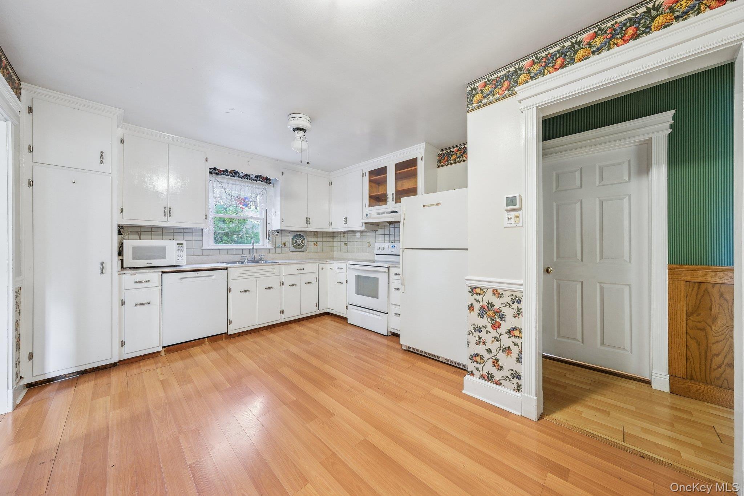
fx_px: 248
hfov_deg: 112.6
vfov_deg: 90.0
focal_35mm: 12
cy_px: 248
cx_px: 372
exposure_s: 1/2.5
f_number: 8
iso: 400
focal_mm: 8
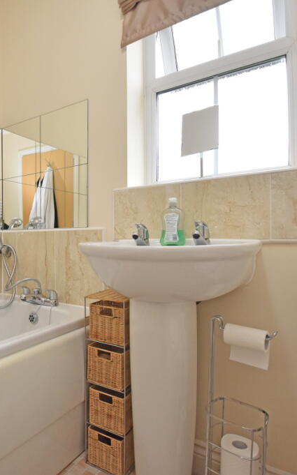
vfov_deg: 77.2
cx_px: 51
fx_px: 298
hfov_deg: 49.2
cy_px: 238
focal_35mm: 23
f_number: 4.5
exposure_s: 1/160
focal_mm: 10
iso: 800
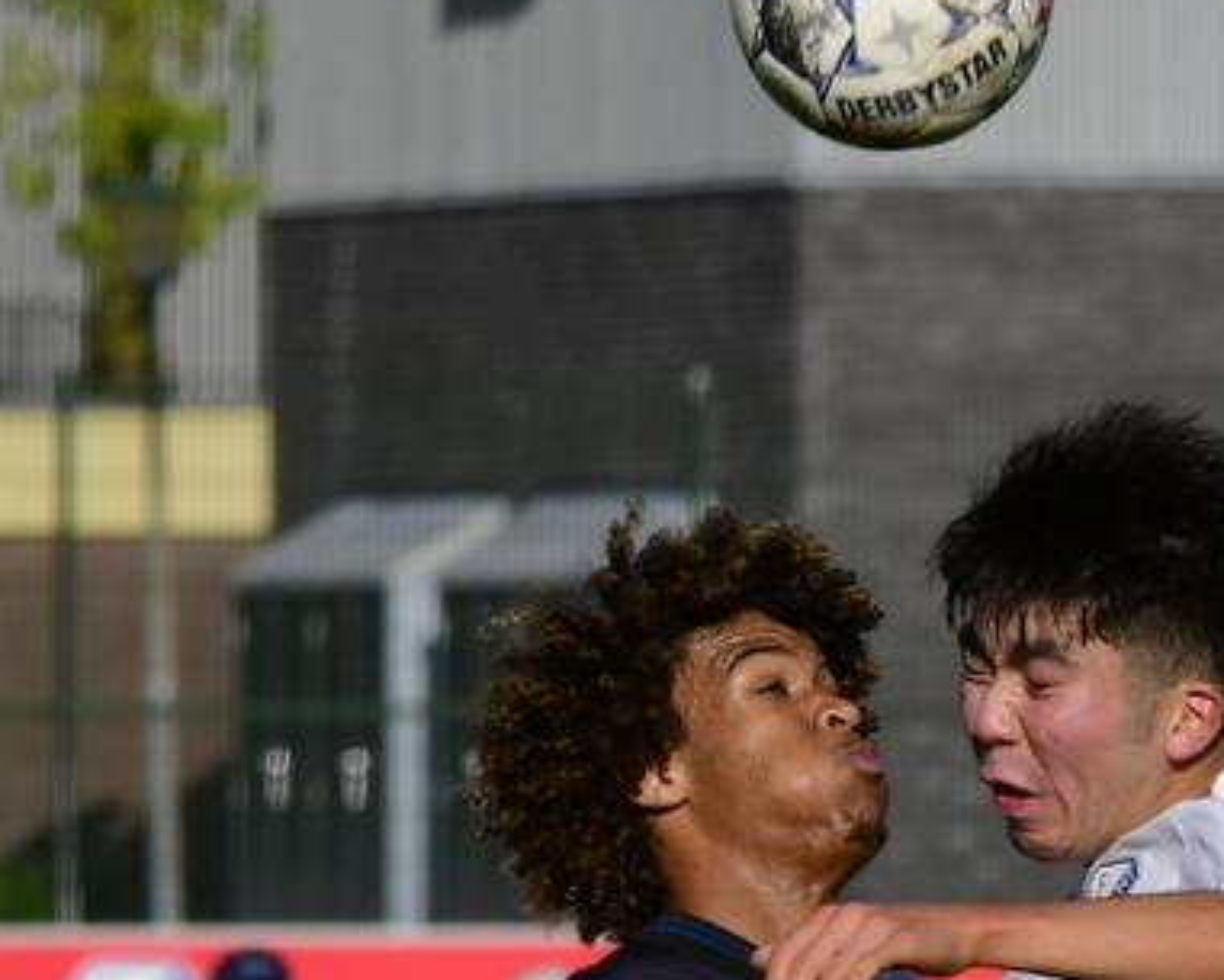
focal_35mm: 710
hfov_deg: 2.7
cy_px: 832
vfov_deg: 2.2
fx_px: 25727
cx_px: 1208
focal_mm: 200
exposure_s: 1/1250
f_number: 7.1
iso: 200
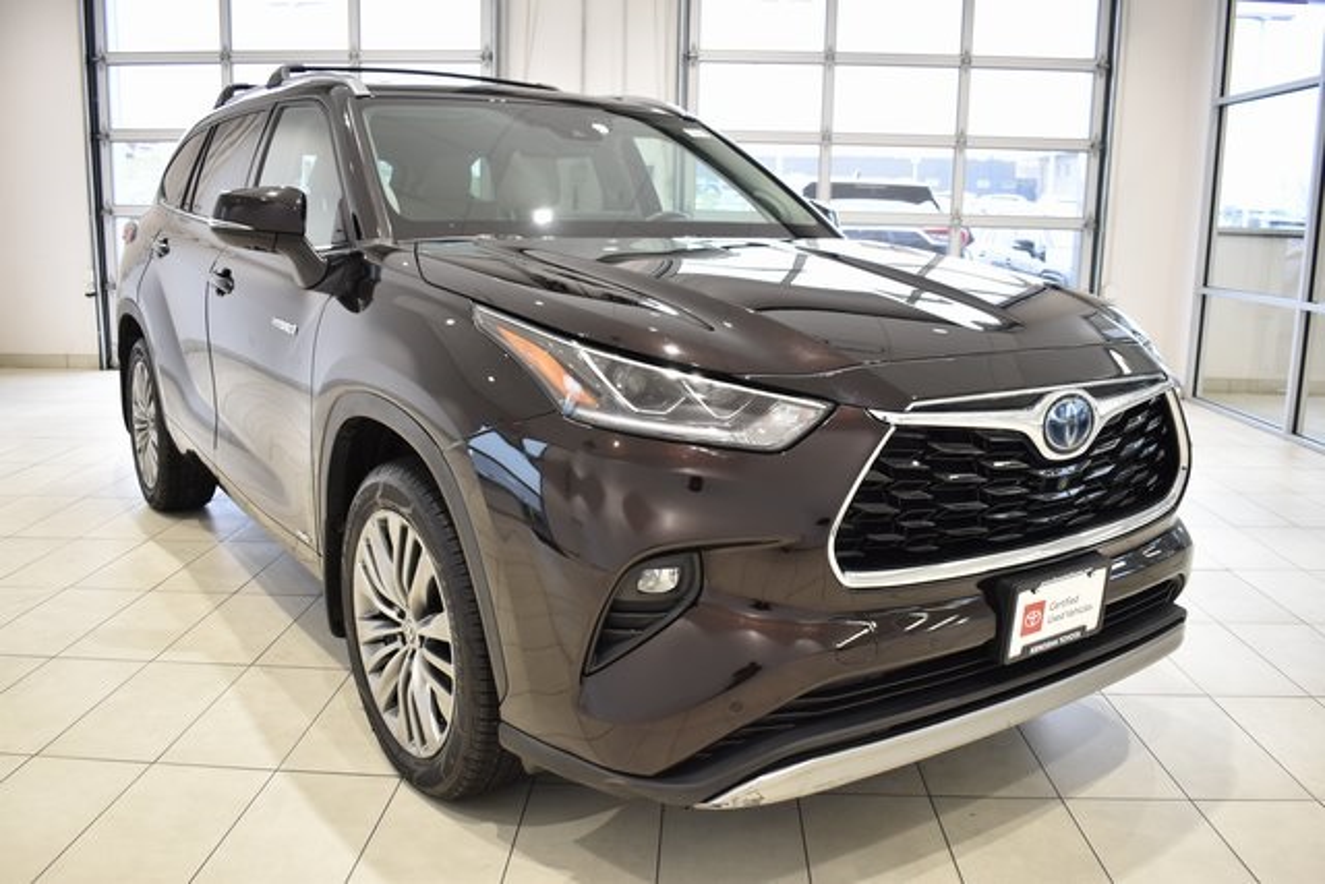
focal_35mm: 30
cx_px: 662
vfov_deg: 43.6
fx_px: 1104
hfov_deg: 61.9
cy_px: 442
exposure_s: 1/30
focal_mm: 20
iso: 320
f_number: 3.8
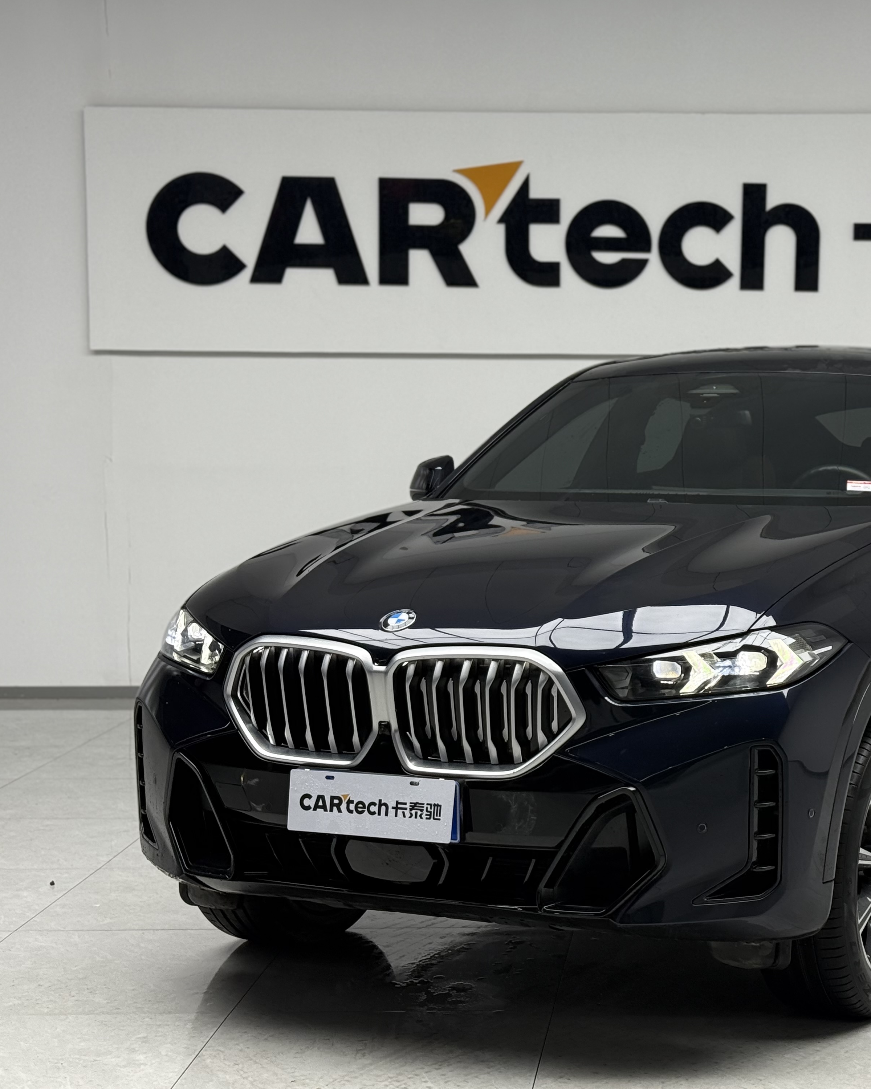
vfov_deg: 30.0
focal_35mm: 63
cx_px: 690
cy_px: 543
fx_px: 2030
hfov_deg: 23.9
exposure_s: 1/242
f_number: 1.78
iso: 100
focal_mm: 6.76
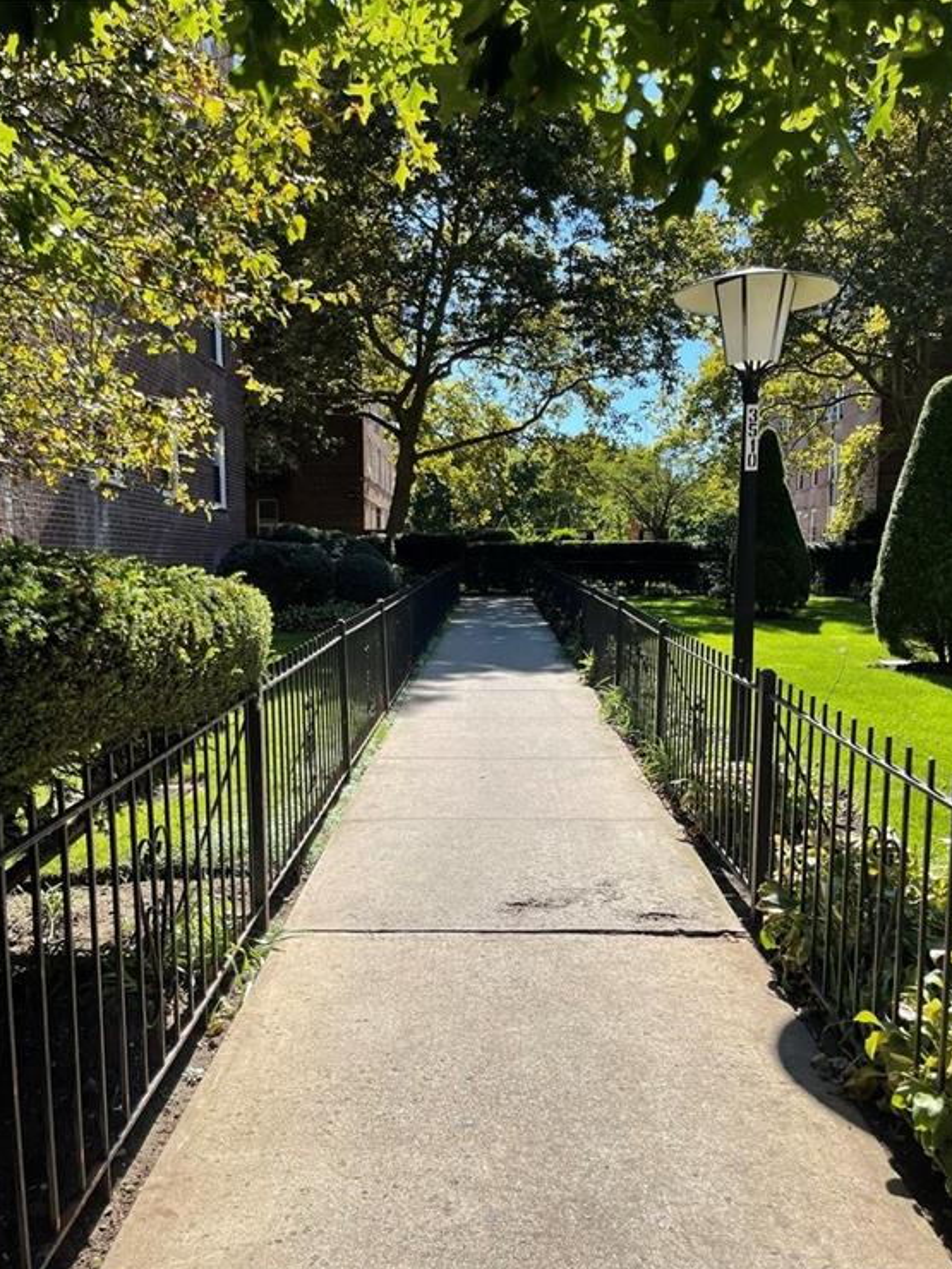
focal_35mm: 27
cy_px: 655
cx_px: 479
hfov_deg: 51.4
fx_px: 990
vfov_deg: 65.3
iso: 32
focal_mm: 5.1
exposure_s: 1/2433
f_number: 1.6
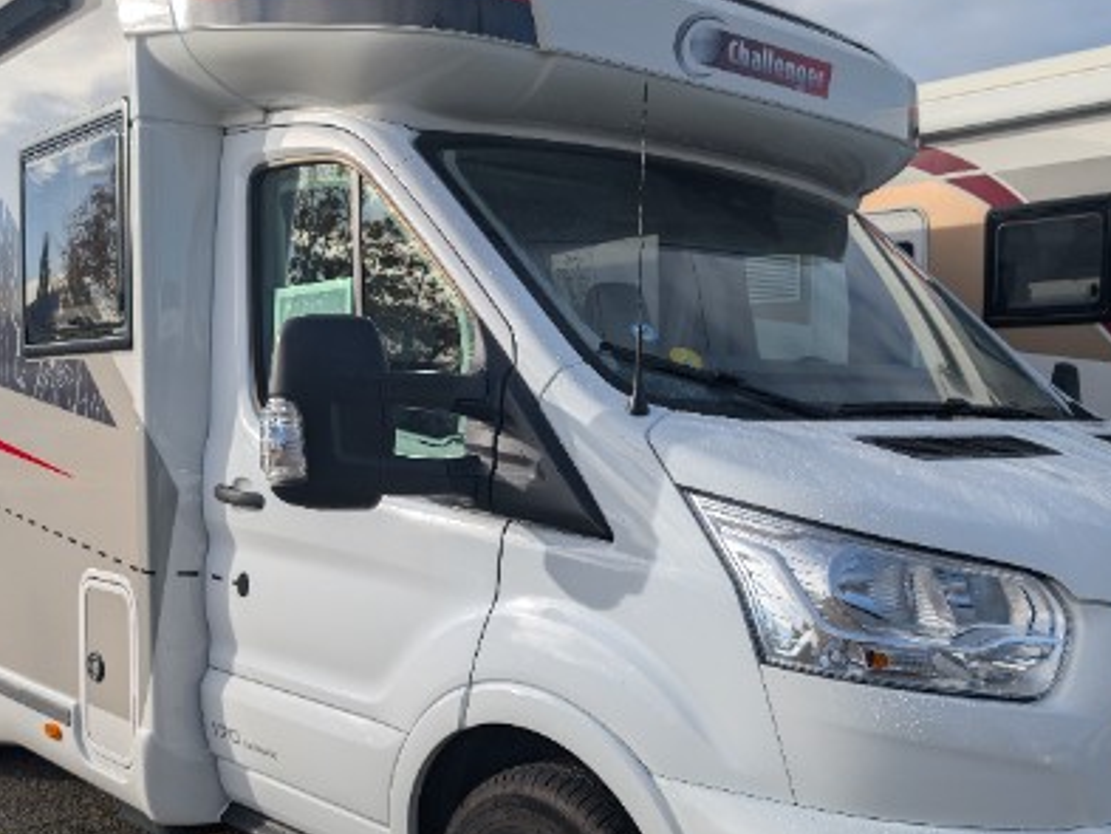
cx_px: 599
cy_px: 503
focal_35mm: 39
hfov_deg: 47.8
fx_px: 1252
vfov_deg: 36.7
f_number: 1.68
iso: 22
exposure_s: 1/1321
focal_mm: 6.9
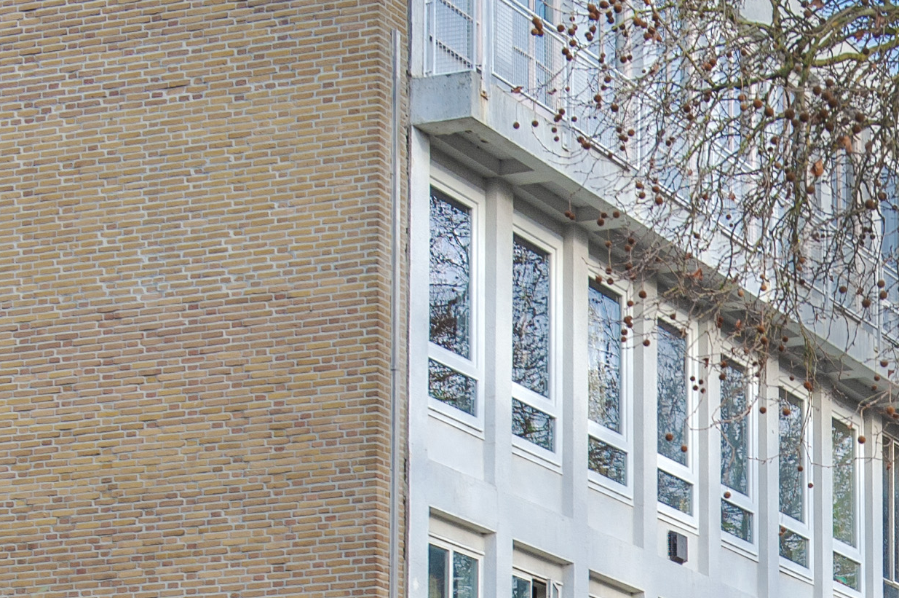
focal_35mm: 131
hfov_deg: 15.2
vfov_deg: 10.1
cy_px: 924
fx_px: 3268
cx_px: 1039
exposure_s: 1/320
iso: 200
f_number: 5.6
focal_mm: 38
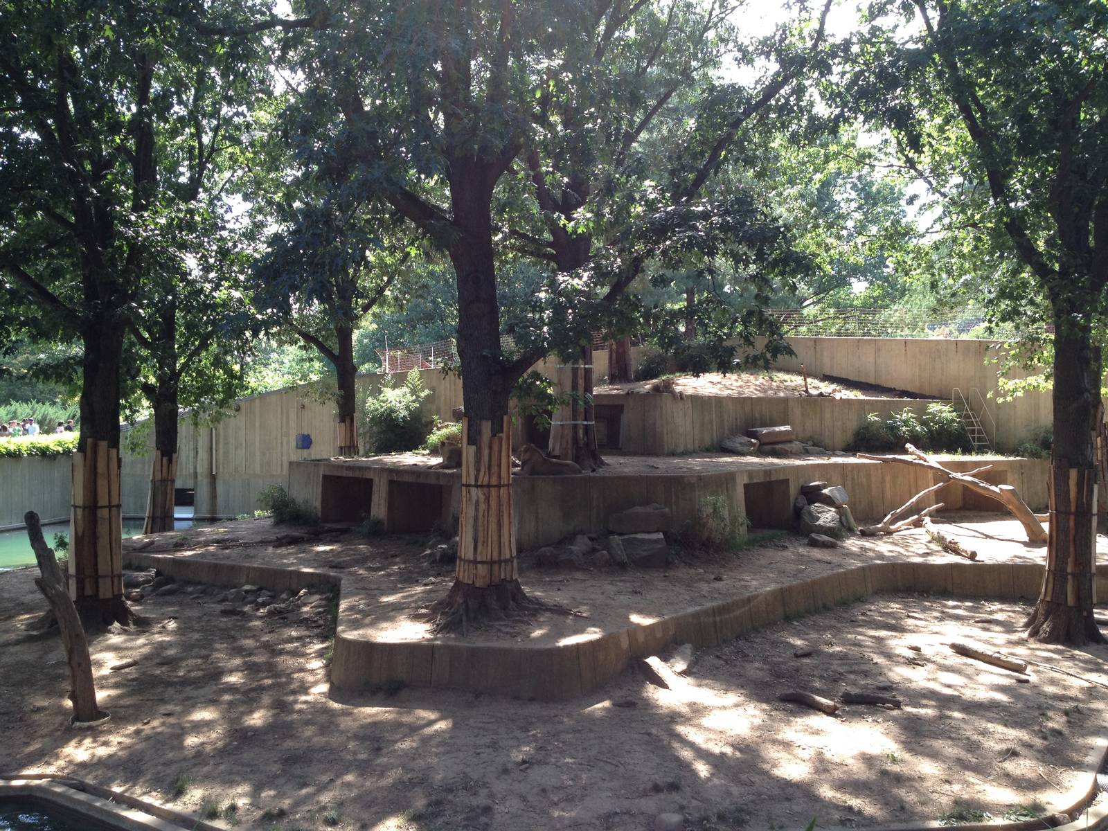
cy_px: 416
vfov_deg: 40.7
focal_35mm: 35
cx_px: 554
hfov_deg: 52.6
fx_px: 1120
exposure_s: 1/143
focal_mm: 4.28
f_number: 2.4
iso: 64
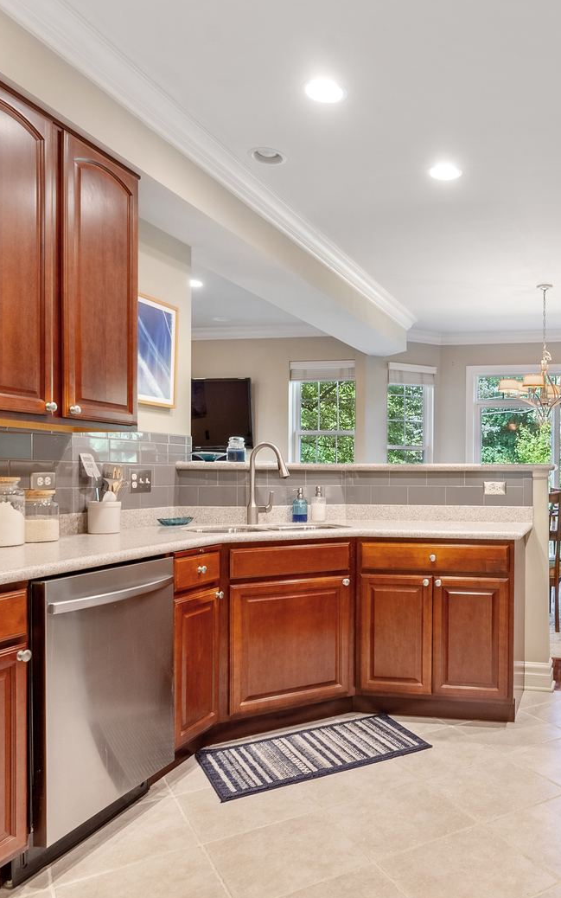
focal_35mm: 27
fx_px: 660
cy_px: 464
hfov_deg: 43.4
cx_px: 466
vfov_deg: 68.4
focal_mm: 17
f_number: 8
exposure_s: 1/2
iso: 100
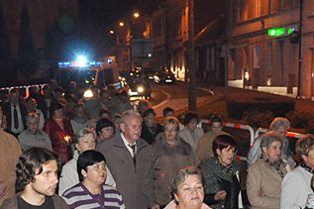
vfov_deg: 15.6
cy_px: 249
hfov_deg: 24.1
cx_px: 153
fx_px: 735
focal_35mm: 84
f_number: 5
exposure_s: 1/60
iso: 2000
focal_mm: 21
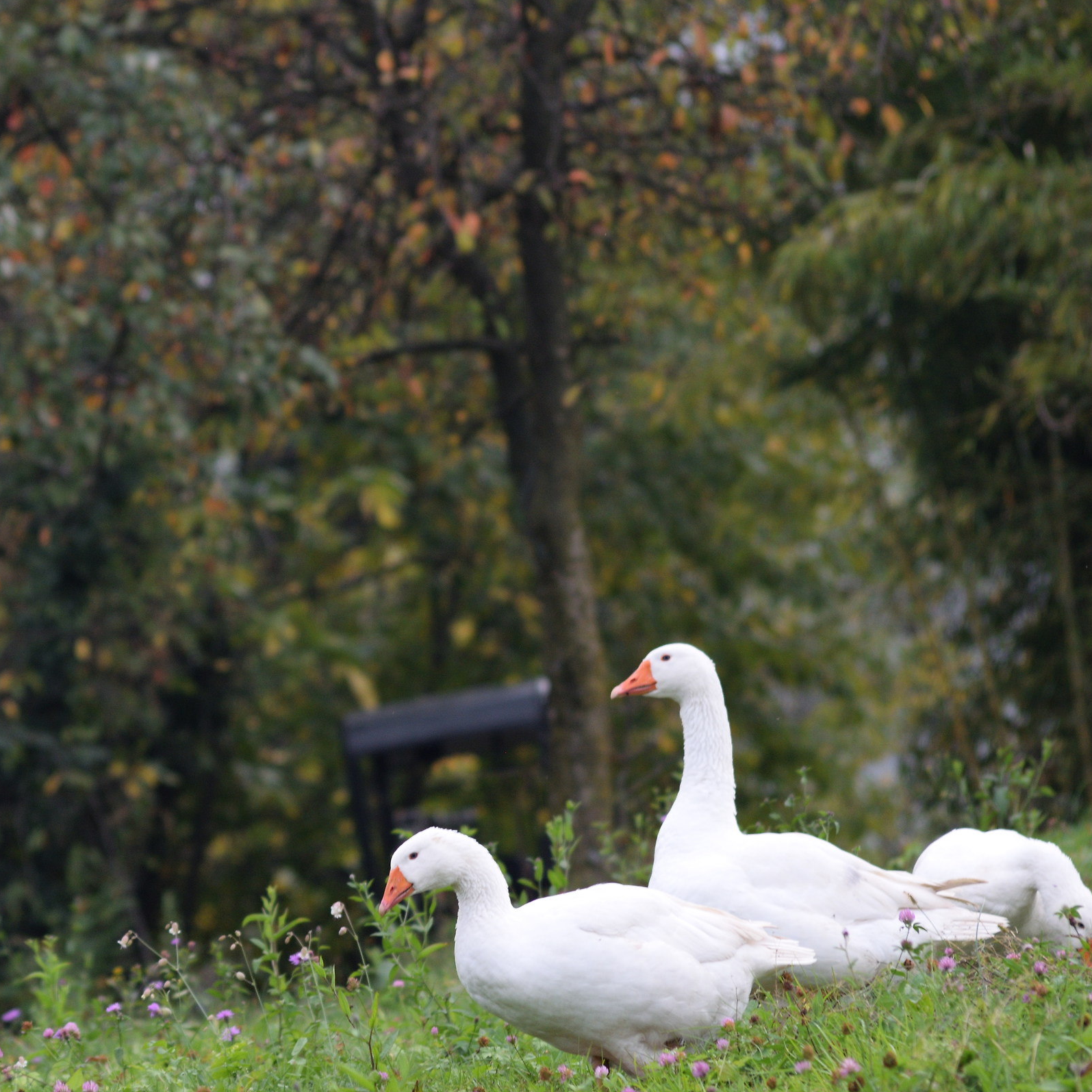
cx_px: 338
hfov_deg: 5.4
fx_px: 11635
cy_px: 545
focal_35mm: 326
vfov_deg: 5.4
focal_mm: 170
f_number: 5.6
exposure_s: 1/400
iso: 400
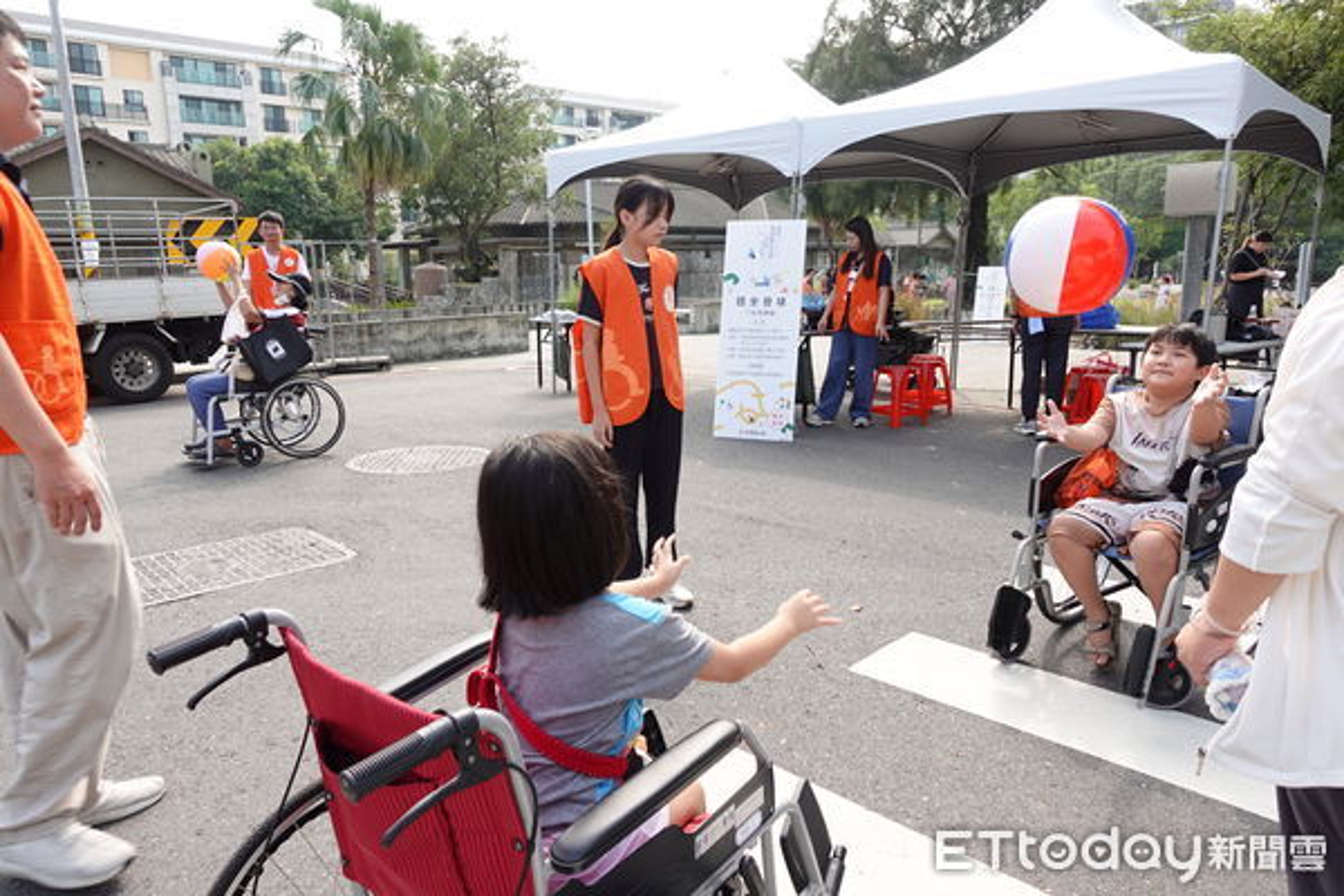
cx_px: 672
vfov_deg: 53.1
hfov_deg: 73.7
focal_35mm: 24
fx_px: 896
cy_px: 448
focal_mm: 9.4
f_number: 4
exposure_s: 1/200
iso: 125
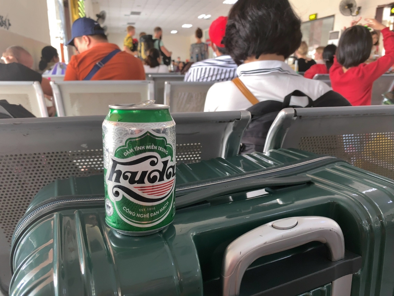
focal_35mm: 26
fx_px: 296
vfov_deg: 53.1
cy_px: 148
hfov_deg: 67.3
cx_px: 197
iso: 64
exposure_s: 1/30
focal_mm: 4.25
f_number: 1.8
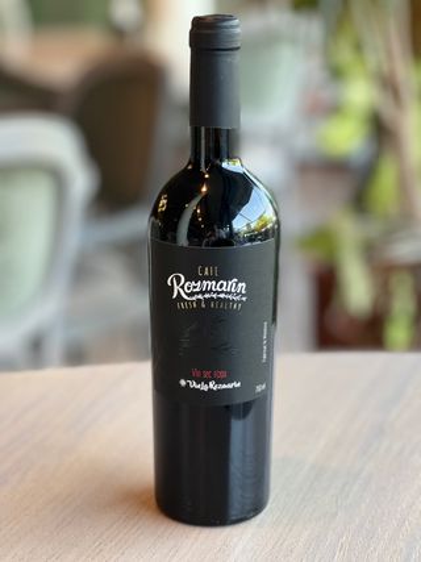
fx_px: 1249
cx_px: 210
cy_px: 281
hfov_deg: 19.1
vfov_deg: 25.3
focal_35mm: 77
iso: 160
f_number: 2.8
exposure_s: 1/33
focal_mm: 9
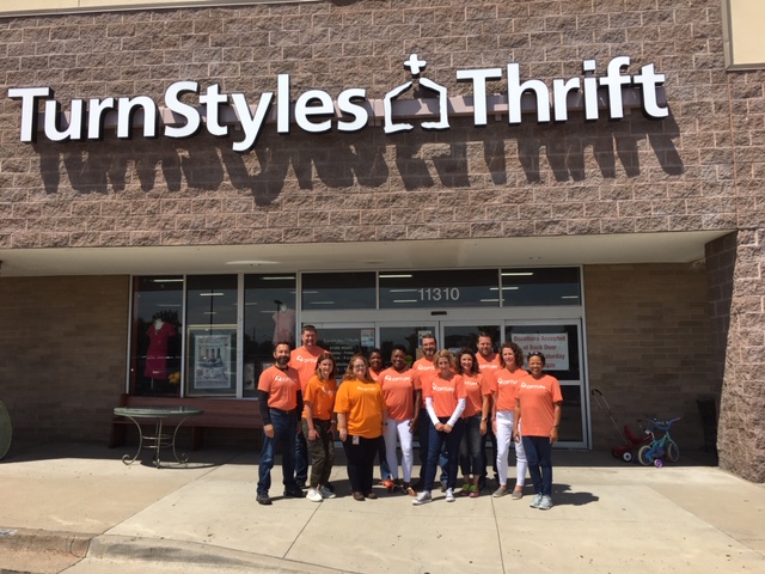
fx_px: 641
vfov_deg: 48.2
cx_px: 382
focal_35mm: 29
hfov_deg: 61.7
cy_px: 287
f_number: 2.2
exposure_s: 1/1789
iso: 25
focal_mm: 4.15
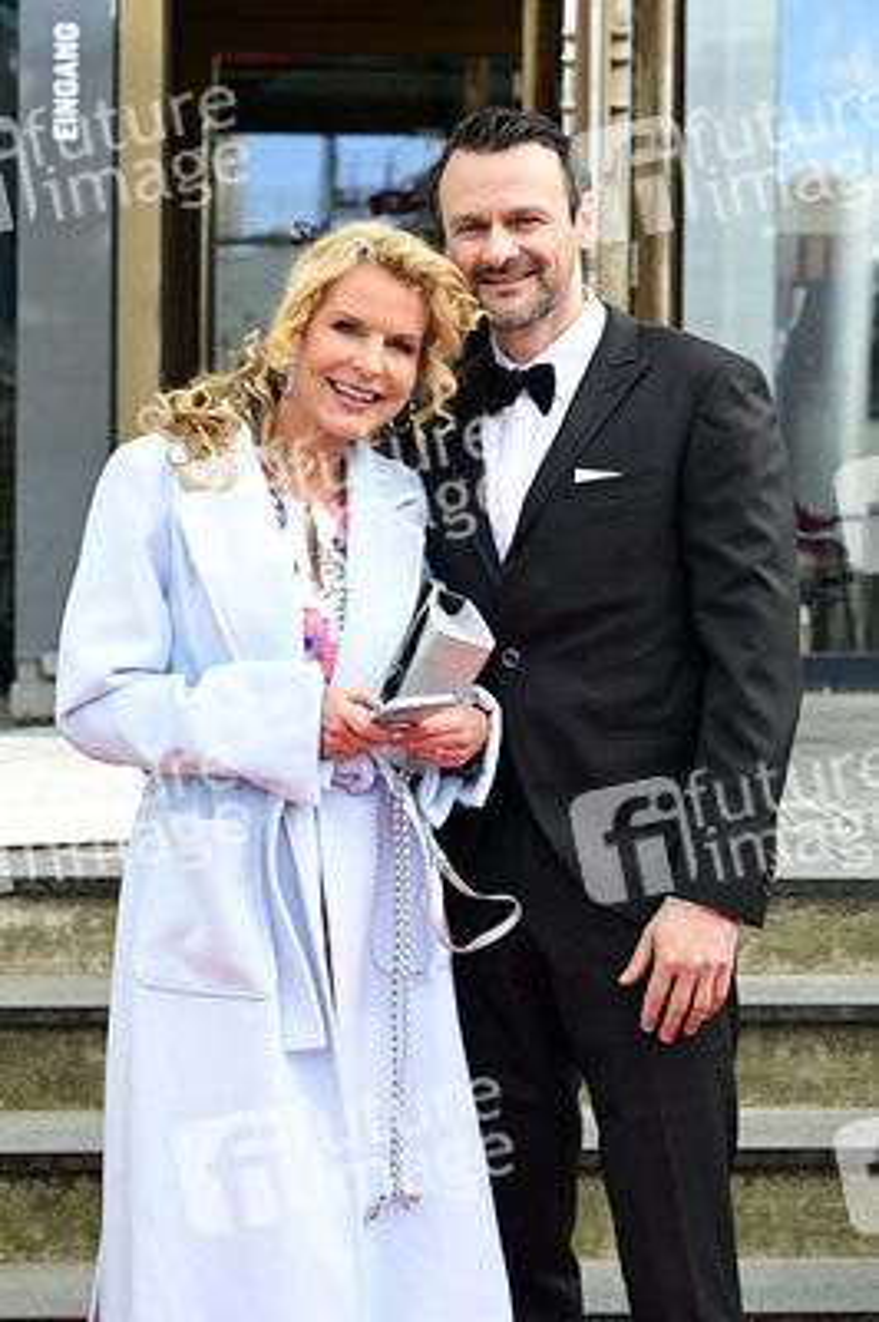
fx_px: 2568
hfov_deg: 19.4
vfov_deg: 28.9
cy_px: 661
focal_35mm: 70
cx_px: 440
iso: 250
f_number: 5.6
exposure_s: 1/200
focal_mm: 70
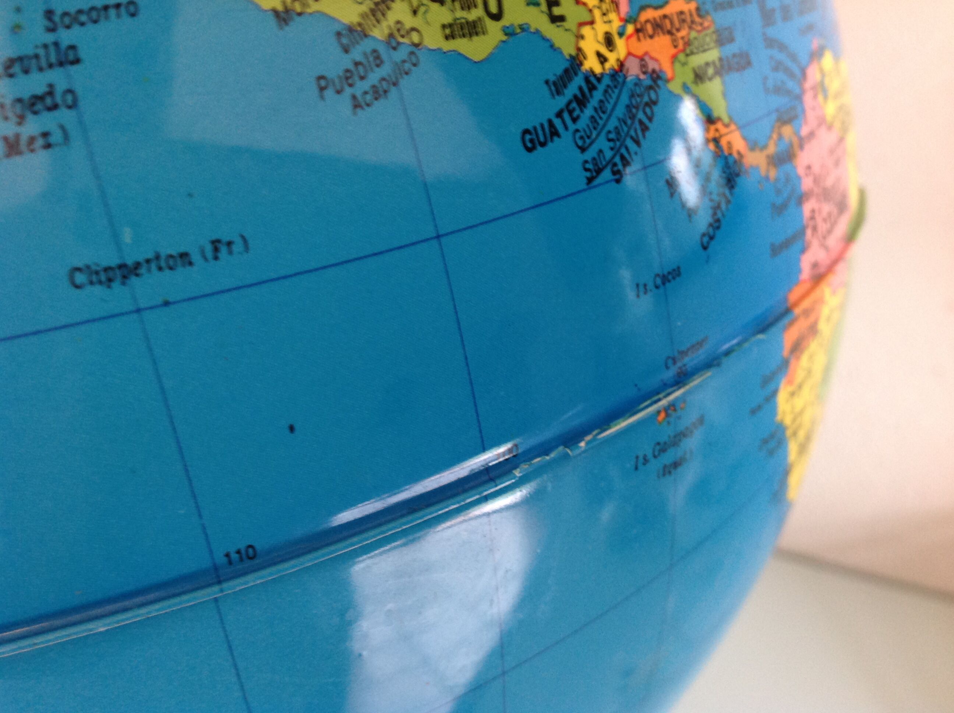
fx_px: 963
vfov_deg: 40.6
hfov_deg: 52.7
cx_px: 477
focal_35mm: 35
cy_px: 356
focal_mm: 4.28
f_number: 2.4
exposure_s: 1/15
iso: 125
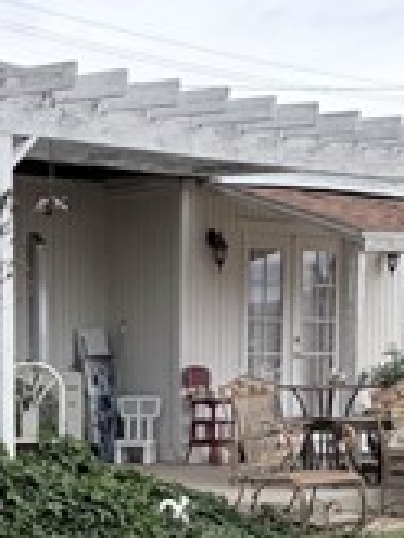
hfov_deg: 14.4
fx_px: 1570
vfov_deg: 19.0
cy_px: 515
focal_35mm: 101
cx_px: -20
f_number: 1.6
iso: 50
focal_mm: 5.96
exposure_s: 1/3448
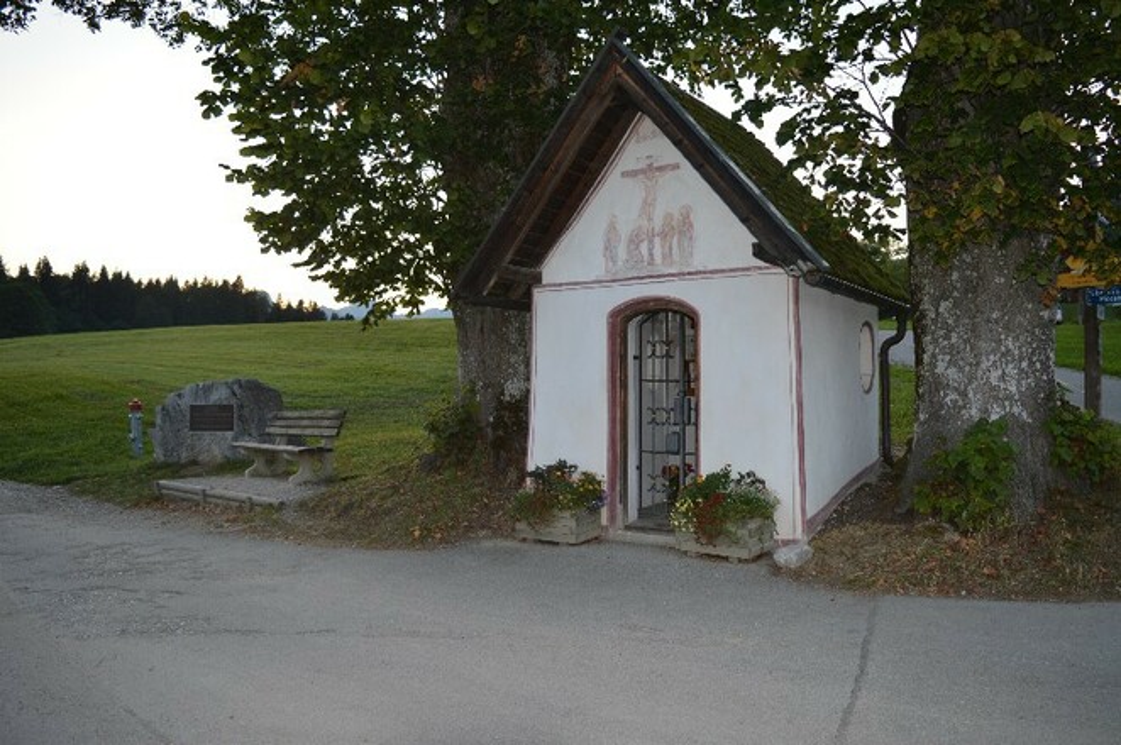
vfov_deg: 47.8
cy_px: 372
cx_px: 560
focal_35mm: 27
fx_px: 840
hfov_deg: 67.4
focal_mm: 18
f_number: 4
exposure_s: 1/125
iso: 110
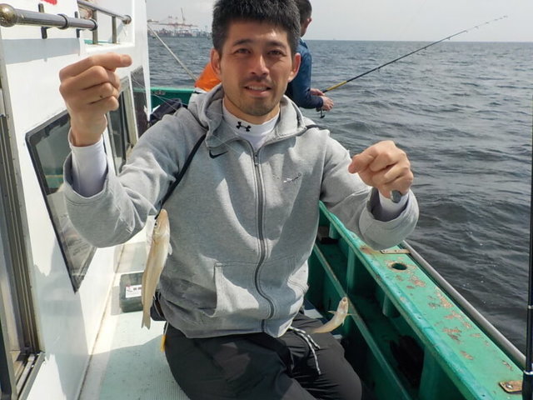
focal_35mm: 30
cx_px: 266
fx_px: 462
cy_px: 200
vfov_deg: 46.8
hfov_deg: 60.0
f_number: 3.3
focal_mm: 4.1
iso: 125
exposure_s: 1/2000
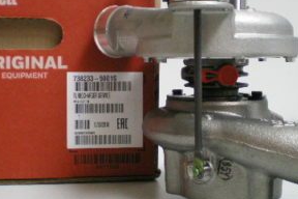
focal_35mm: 70
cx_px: 126
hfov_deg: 28.8
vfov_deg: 19.4
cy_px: 68
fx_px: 579
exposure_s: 1/20
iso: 400
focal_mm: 6.3
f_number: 3.1
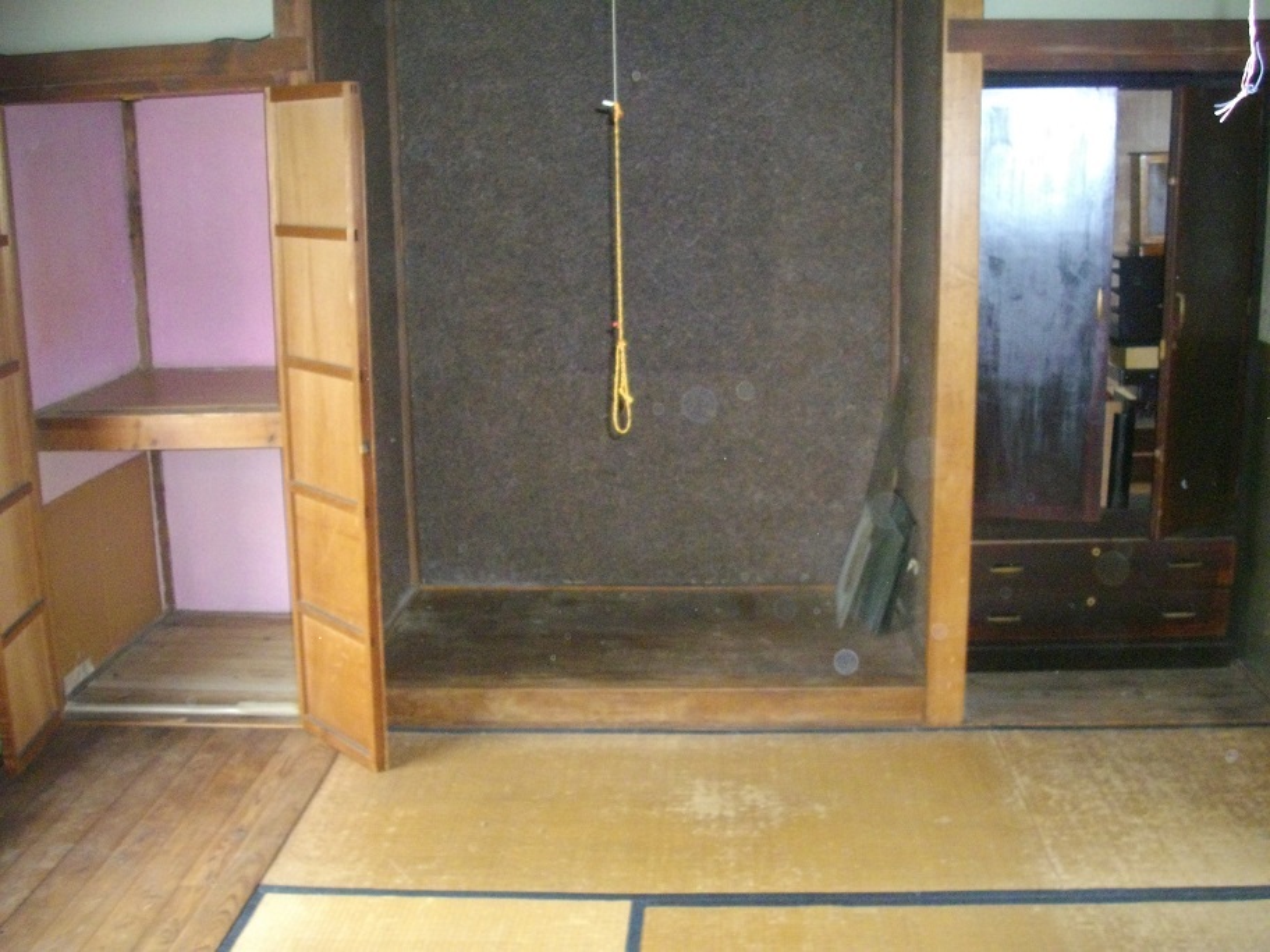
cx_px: 635
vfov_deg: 38.7
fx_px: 1357
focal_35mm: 37
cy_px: 476
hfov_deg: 50.1
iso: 592
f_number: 2.8
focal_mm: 6.2
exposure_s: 1/50
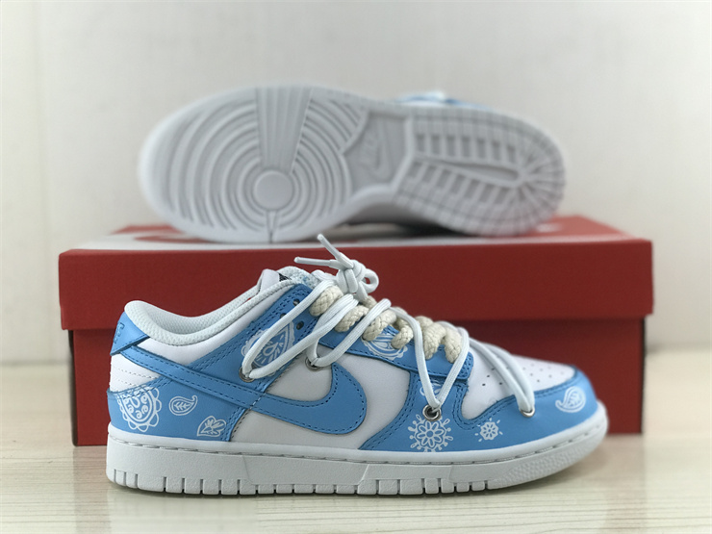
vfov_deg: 25.7
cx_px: 356
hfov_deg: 33.8
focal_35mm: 57
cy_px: 267
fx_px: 1172
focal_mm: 6.6
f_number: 2.8
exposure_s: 1/50
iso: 80
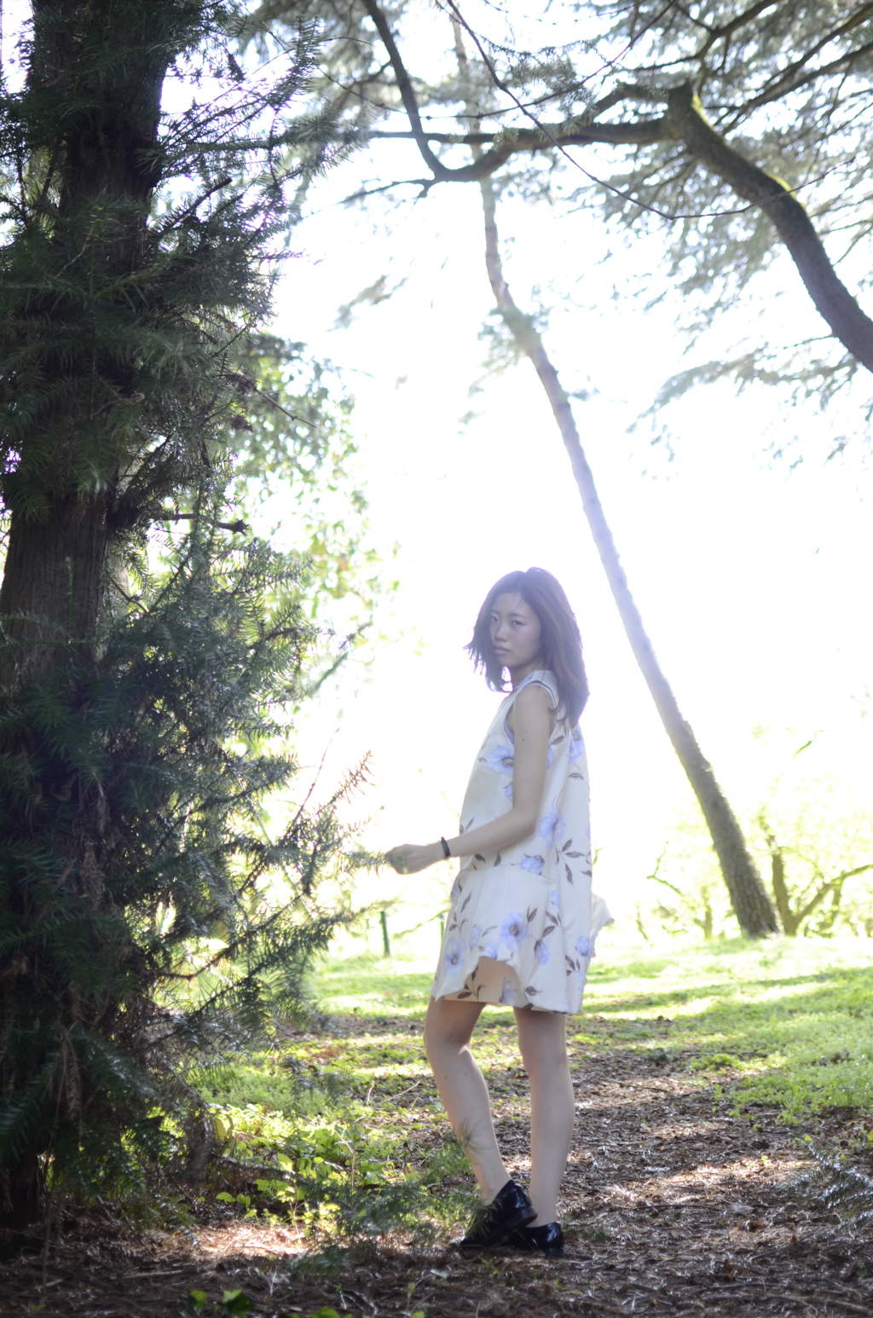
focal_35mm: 52
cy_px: 659
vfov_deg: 37.9
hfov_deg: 25.6
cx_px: 436
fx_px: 1918
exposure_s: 1/125
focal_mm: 35
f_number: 1.8
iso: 160
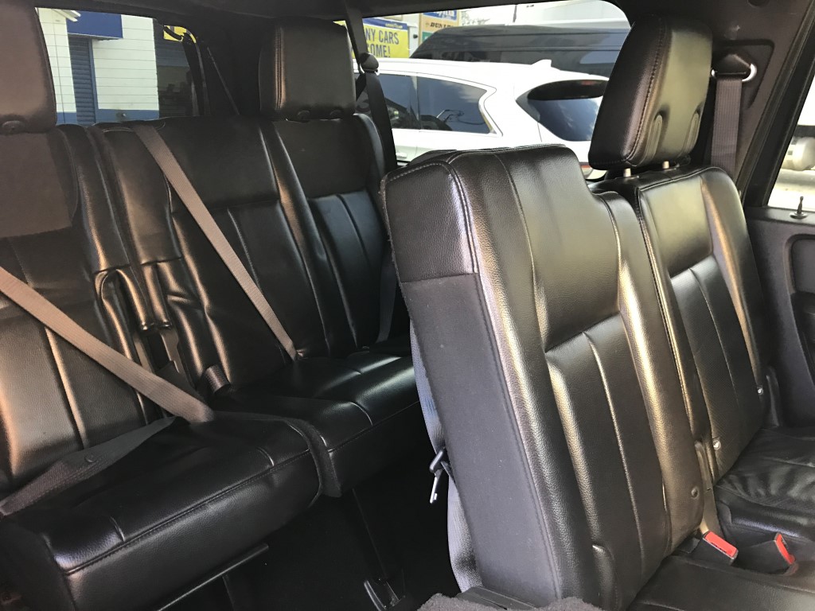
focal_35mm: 28
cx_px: 408
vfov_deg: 49.7
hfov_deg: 63.4
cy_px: 306
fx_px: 659
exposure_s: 1/15
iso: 40
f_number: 1.8
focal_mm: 3.99
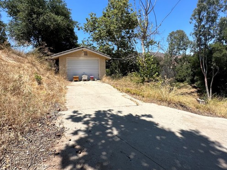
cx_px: 117
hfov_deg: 87.8
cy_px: 69
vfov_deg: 70.9
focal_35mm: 18
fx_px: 118
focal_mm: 2.22
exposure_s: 1/1531
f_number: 2.2
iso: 40
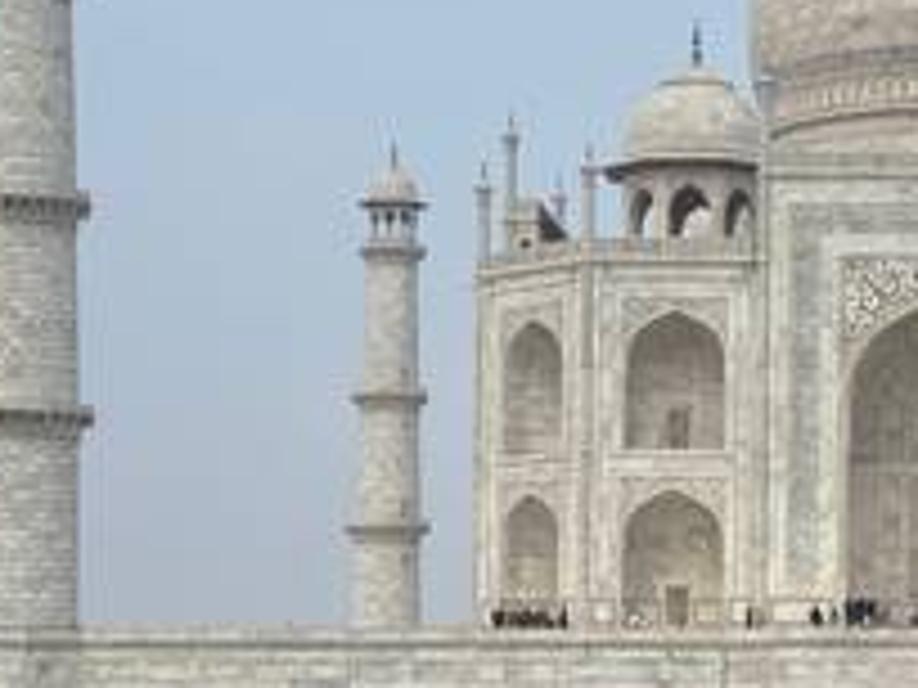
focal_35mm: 113
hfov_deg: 17.0
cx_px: 940
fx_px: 2997
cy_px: 423
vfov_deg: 13.1
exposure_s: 1/5587
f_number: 1.78
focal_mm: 6.76
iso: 64
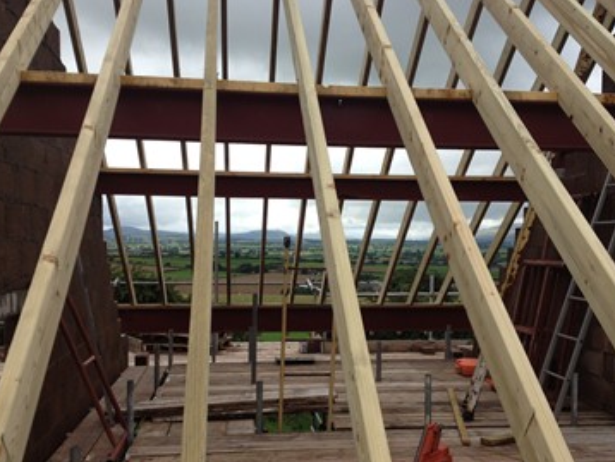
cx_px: 338
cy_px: 287
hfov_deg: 42.9
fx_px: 782
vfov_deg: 32.8
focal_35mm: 44
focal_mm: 4.28
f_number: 2.4
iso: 64
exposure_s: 1/649
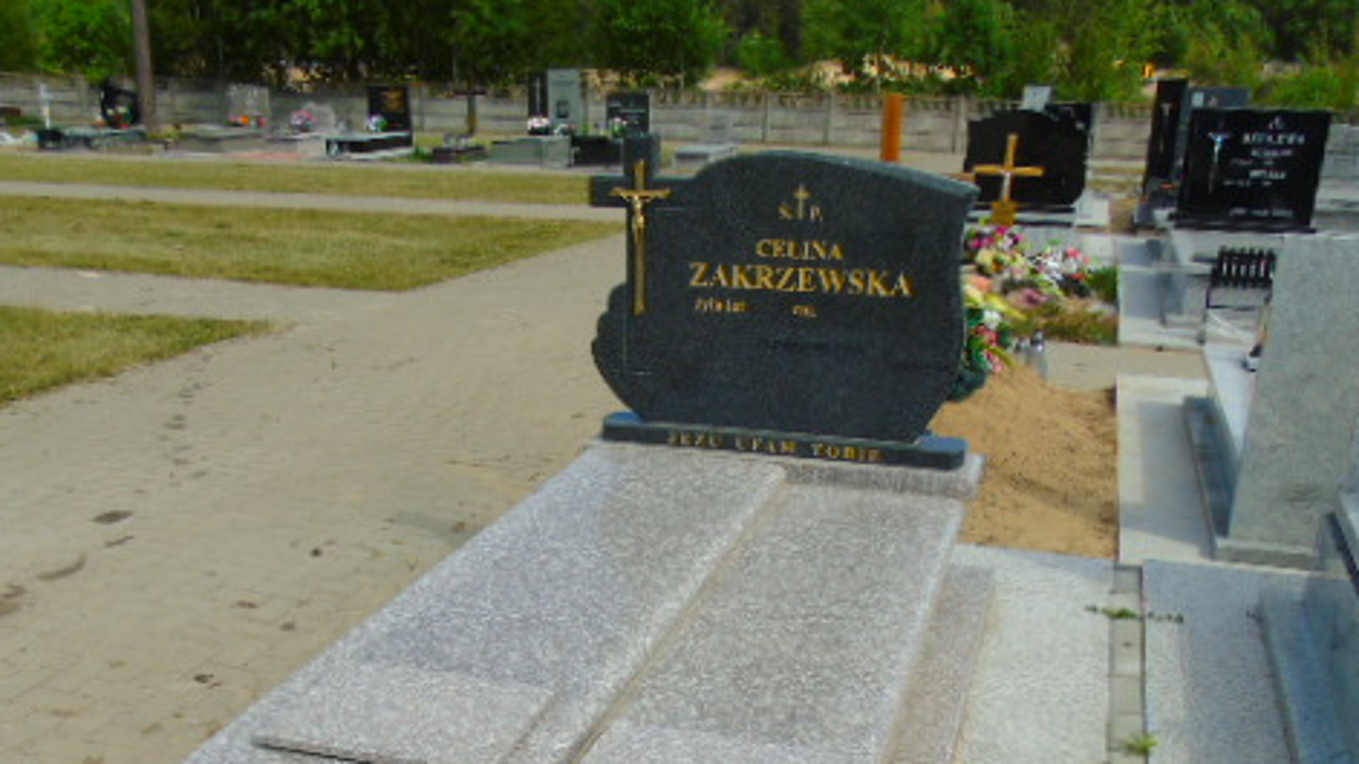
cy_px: 678
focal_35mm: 37
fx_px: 1333
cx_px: 641
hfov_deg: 54.0
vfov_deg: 30.7
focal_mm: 4.4
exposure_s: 1/1250
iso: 80
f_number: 3.4
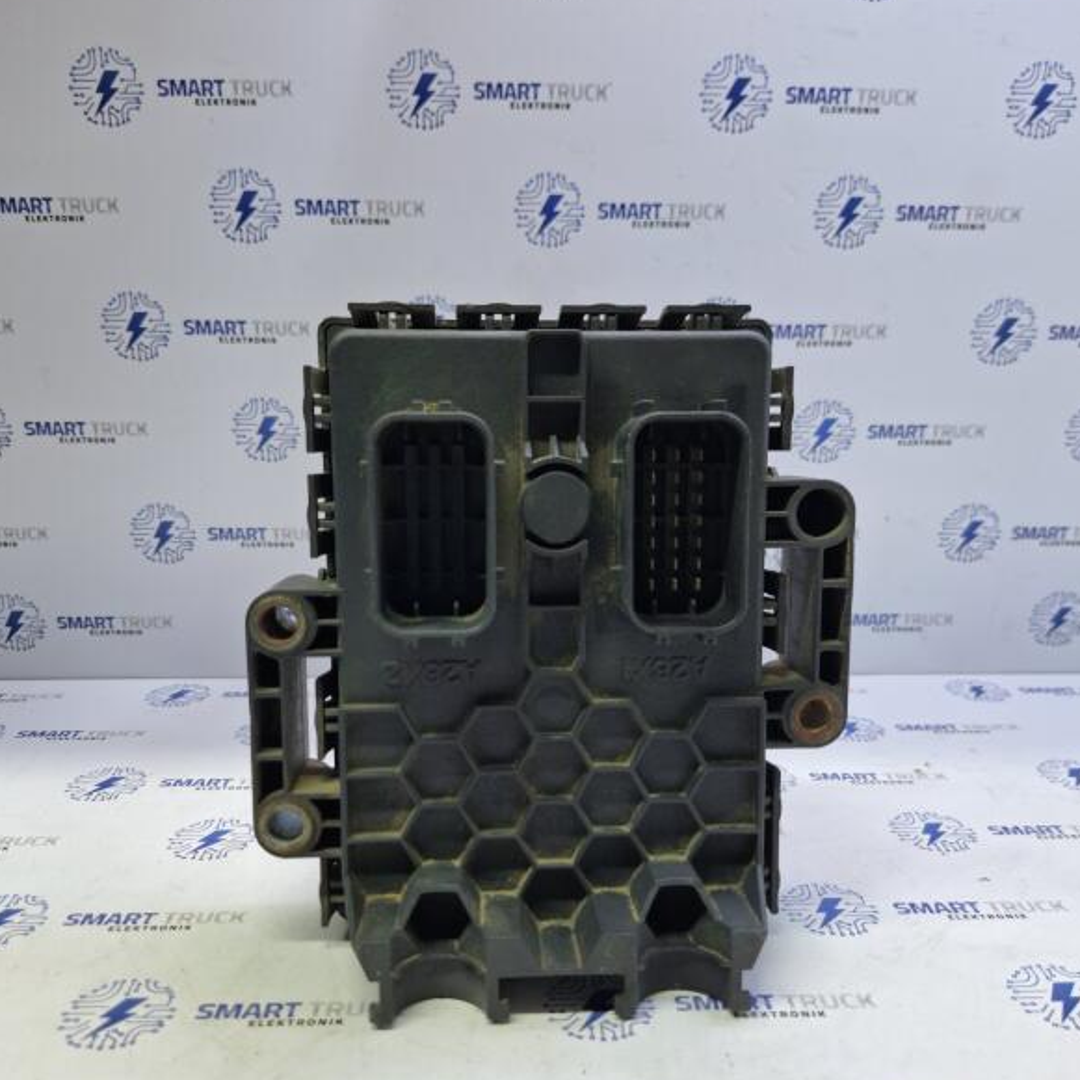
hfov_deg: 57.3
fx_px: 988
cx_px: 548
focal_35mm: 28
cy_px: 597
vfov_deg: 57.2
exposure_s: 1/50
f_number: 1.8
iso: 64
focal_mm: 5.54
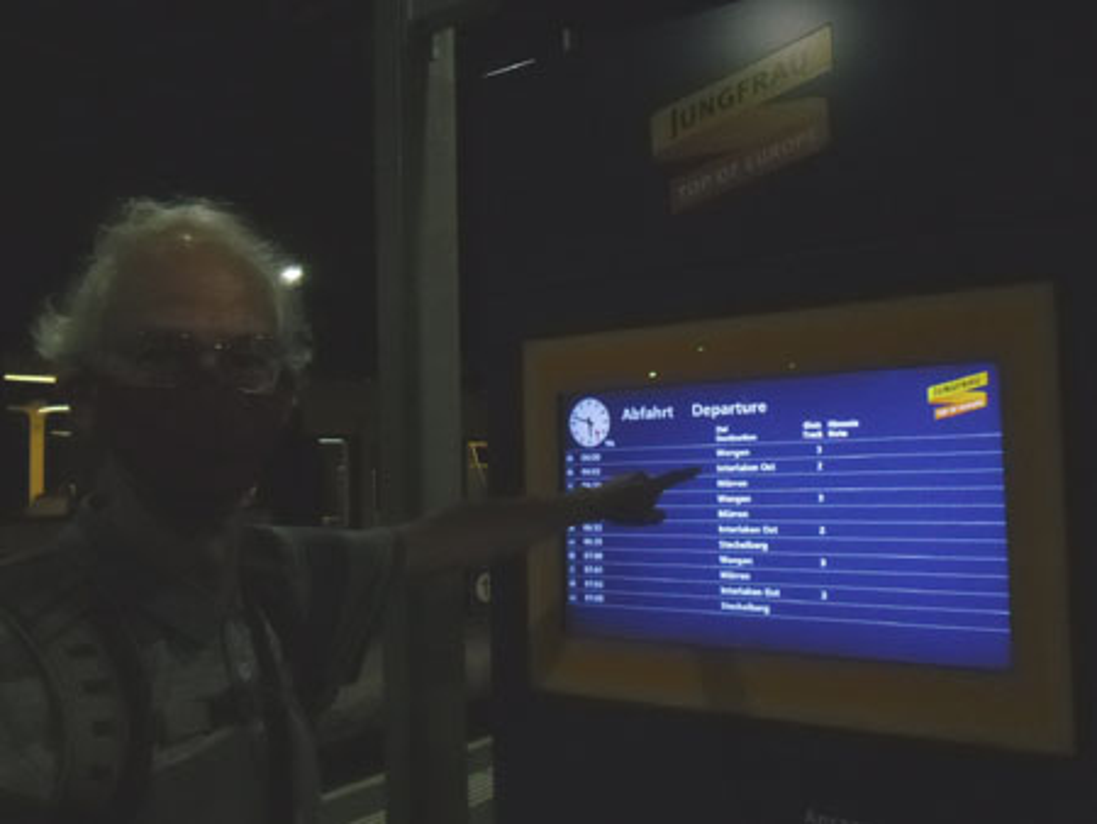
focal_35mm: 27
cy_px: 412
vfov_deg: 51.4
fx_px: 856
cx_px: 548
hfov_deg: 65.3
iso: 400
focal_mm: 4.9
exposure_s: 1/45
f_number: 3.5
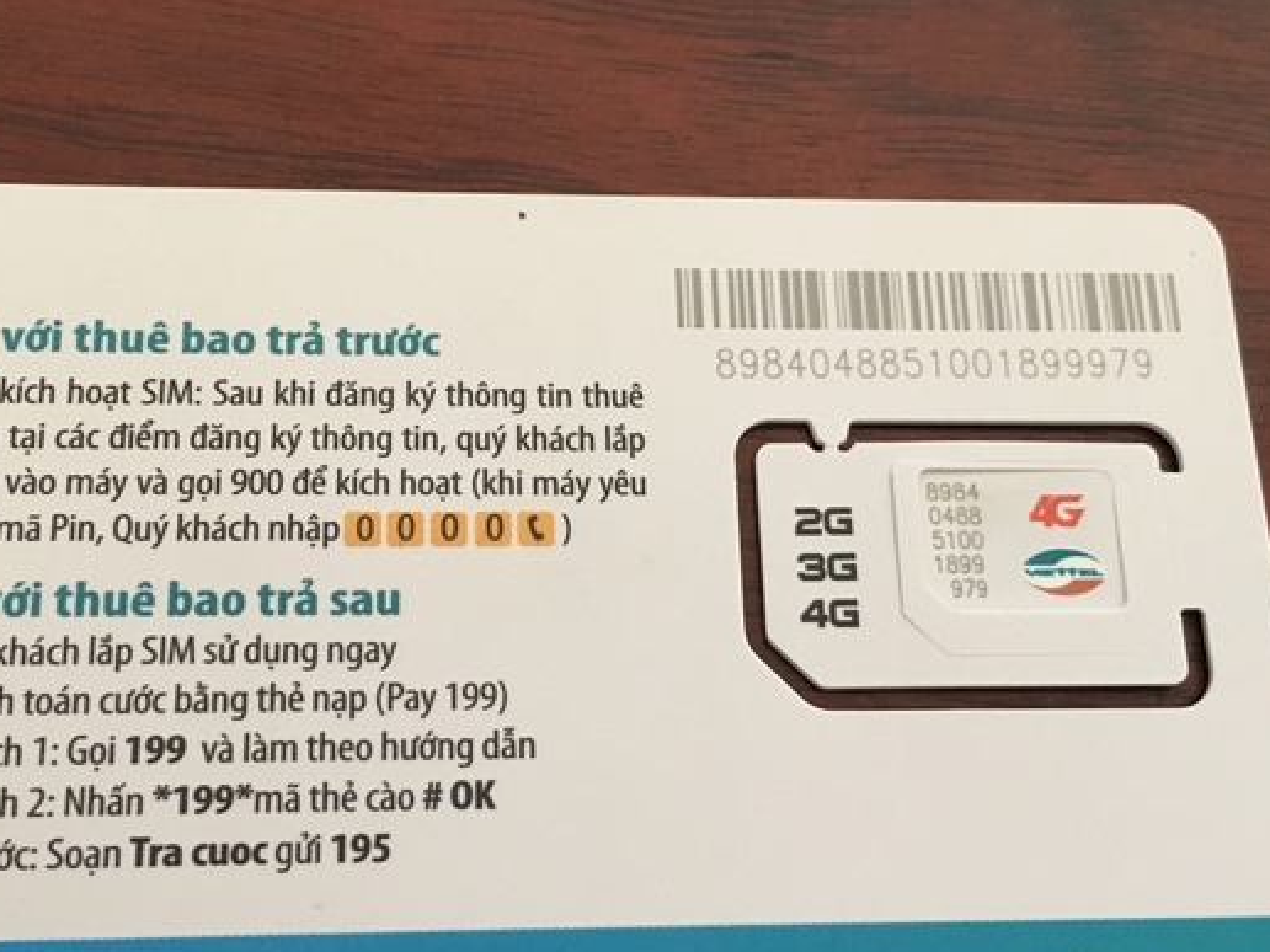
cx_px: 596
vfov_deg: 32.2
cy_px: 455
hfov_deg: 42.1
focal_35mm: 45
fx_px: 1651
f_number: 2.2
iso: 200
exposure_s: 1/33
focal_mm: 4.15
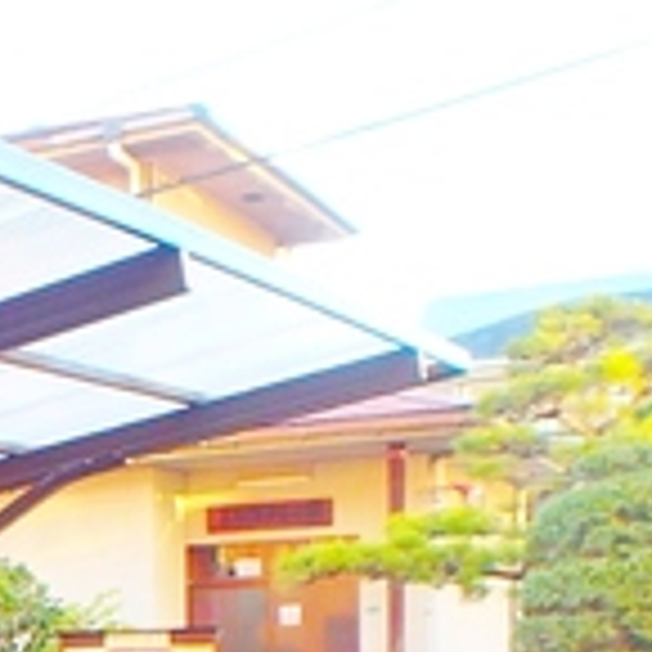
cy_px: 913
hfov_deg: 18.0
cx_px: -418
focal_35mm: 82
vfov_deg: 19.1
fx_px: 1747
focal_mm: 3.7
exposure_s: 1/50
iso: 200
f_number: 3.5
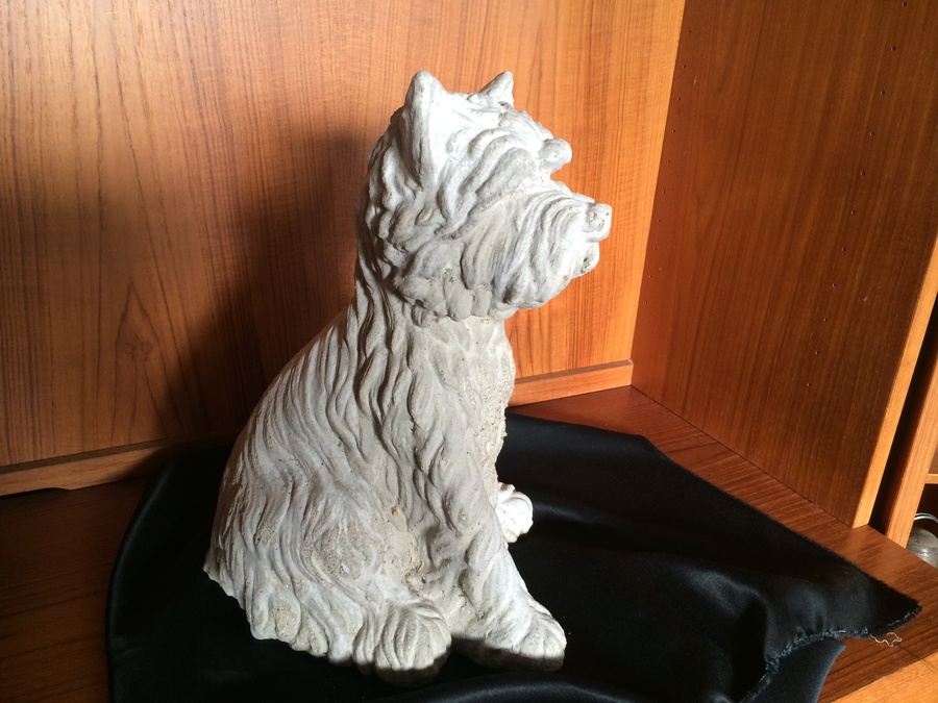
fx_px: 813
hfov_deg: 60.0
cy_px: 352
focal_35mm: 30
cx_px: 469
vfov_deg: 46.8
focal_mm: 4.12
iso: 100
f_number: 2.2
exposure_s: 1/30
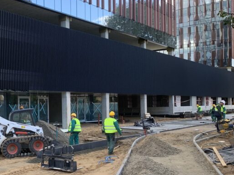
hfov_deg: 35.2
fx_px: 352
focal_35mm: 52
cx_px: 36
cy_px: 110
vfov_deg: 27.9
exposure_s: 1/154
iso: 25
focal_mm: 4.25
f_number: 1.8
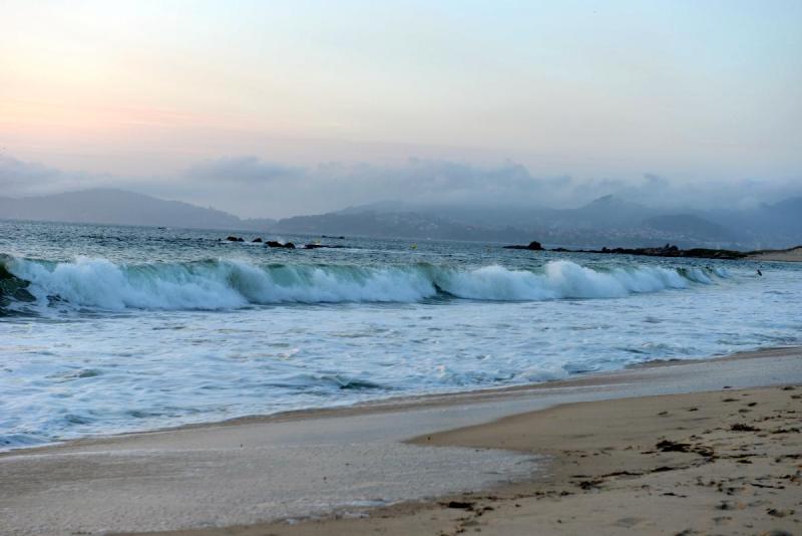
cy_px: 268
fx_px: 1560
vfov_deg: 19.5
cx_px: 401
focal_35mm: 70
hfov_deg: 28.8
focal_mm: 70
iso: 180
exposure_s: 1/80
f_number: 6.3
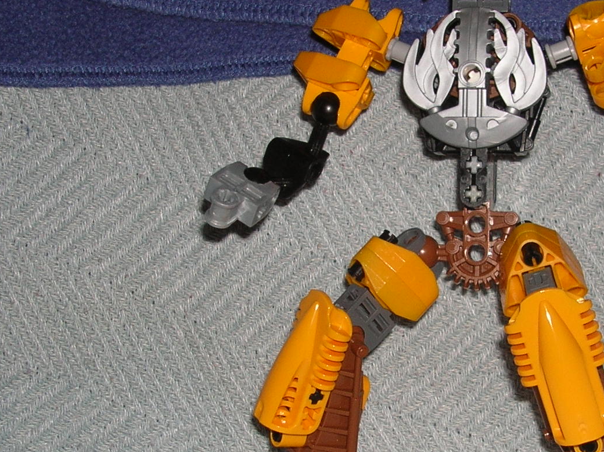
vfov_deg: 19.1
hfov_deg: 25.1
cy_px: 276
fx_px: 1342
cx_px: 443
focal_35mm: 77
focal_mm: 5.8
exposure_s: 1/60.1
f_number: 2.8
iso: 50
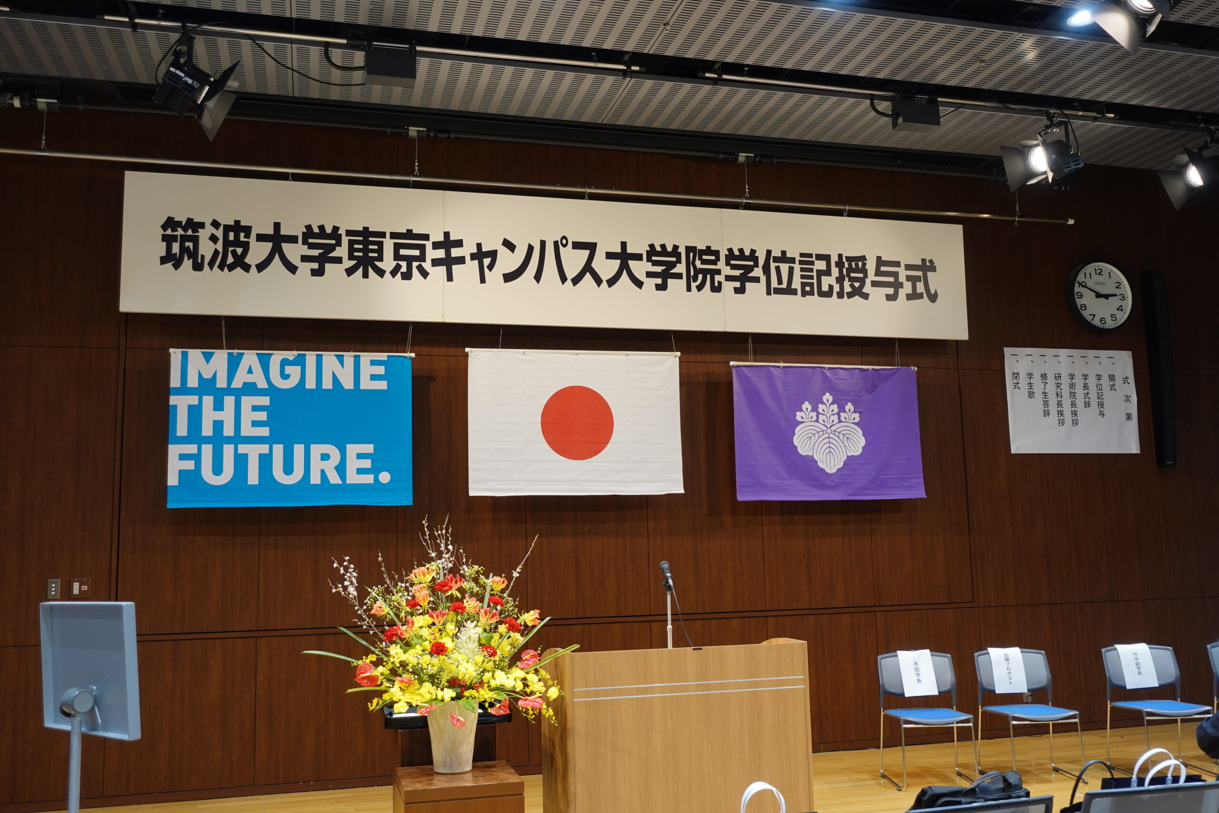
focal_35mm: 33
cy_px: 406
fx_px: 1117
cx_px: 610
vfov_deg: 40.0
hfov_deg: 57.2
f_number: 2.8
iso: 125
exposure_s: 1/50
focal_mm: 11.93
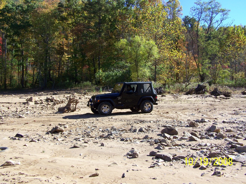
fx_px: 270
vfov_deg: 37.7
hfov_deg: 49.0
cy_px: 92
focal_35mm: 38
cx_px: 123
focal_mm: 6.3
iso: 64
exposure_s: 1/250
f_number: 4
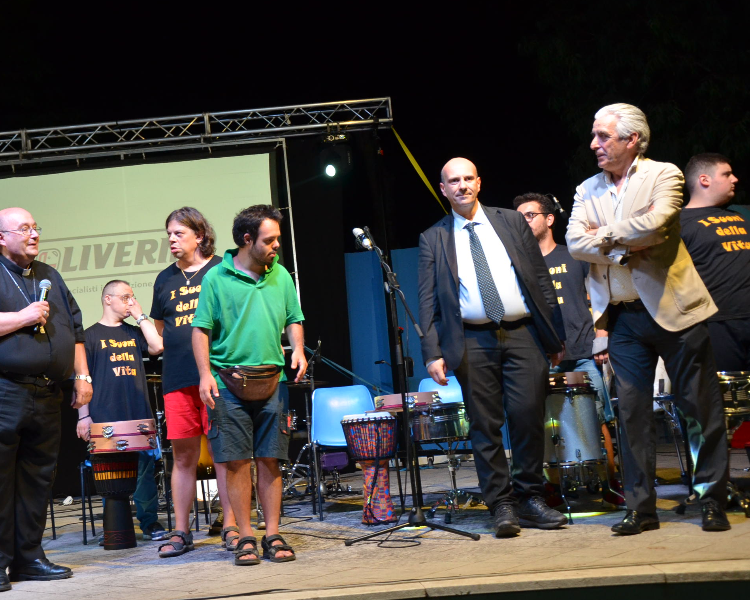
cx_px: 264
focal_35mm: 46
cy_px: 295
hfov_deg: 40.3
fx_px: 1012
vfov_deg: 33.0
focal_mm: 25
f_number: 4
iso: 1600
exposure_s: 1/125
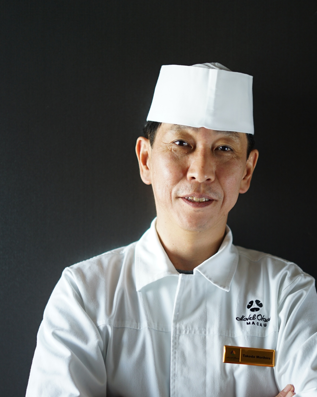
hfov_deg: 22.1
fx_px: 809
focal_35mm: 69
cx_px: 189
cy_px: 252
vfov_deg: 27.4
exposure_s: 1/60
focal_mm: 50
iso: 200
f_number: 1.8
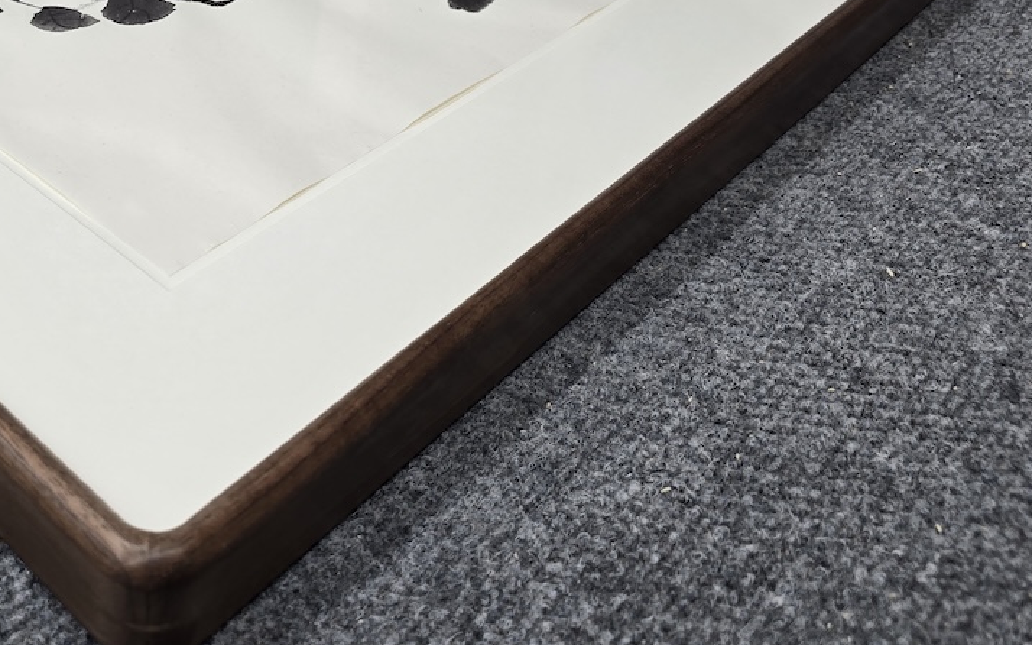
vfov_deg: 30.3
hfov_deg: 45.4
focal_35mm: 41
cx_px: 184
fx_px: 1153
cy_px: 111
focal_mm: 6.3
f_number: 1.7
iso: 32
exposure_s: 1/100
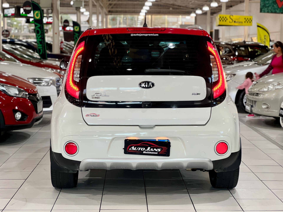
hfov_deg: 25.3
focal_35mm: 77
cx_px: 142
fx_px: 630
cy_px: 106
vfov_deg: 19.1
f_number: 2.8
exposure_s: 1/40
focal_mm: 9
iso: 160
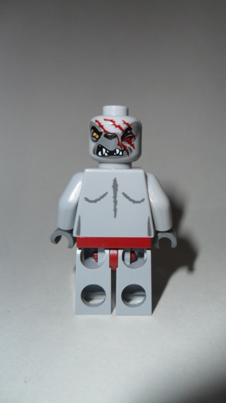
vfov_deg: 64.3
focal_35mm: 30
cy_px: 198
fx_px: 320
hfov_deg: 38.8
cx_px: 136
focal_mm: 4.9
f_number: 8.9
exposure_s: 1/45
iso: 100
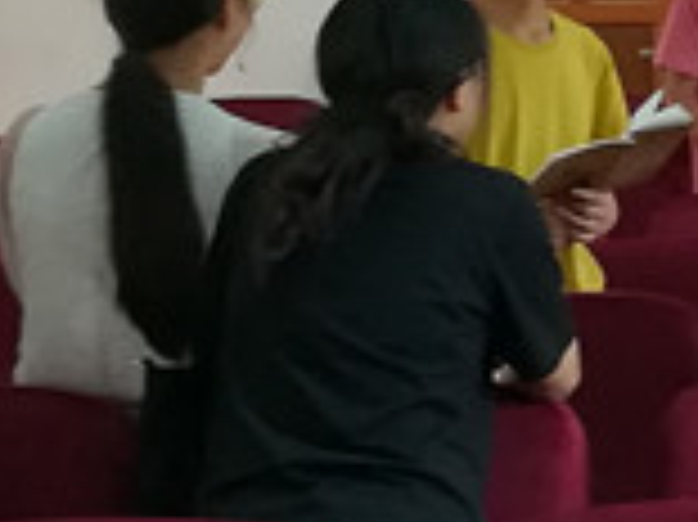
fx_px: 3123
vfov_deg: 9.5
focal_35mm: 155
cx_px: 1437
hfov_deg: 11.4
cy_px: -4
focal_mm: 3.83
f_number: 2.2
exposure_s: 1/30
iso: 160
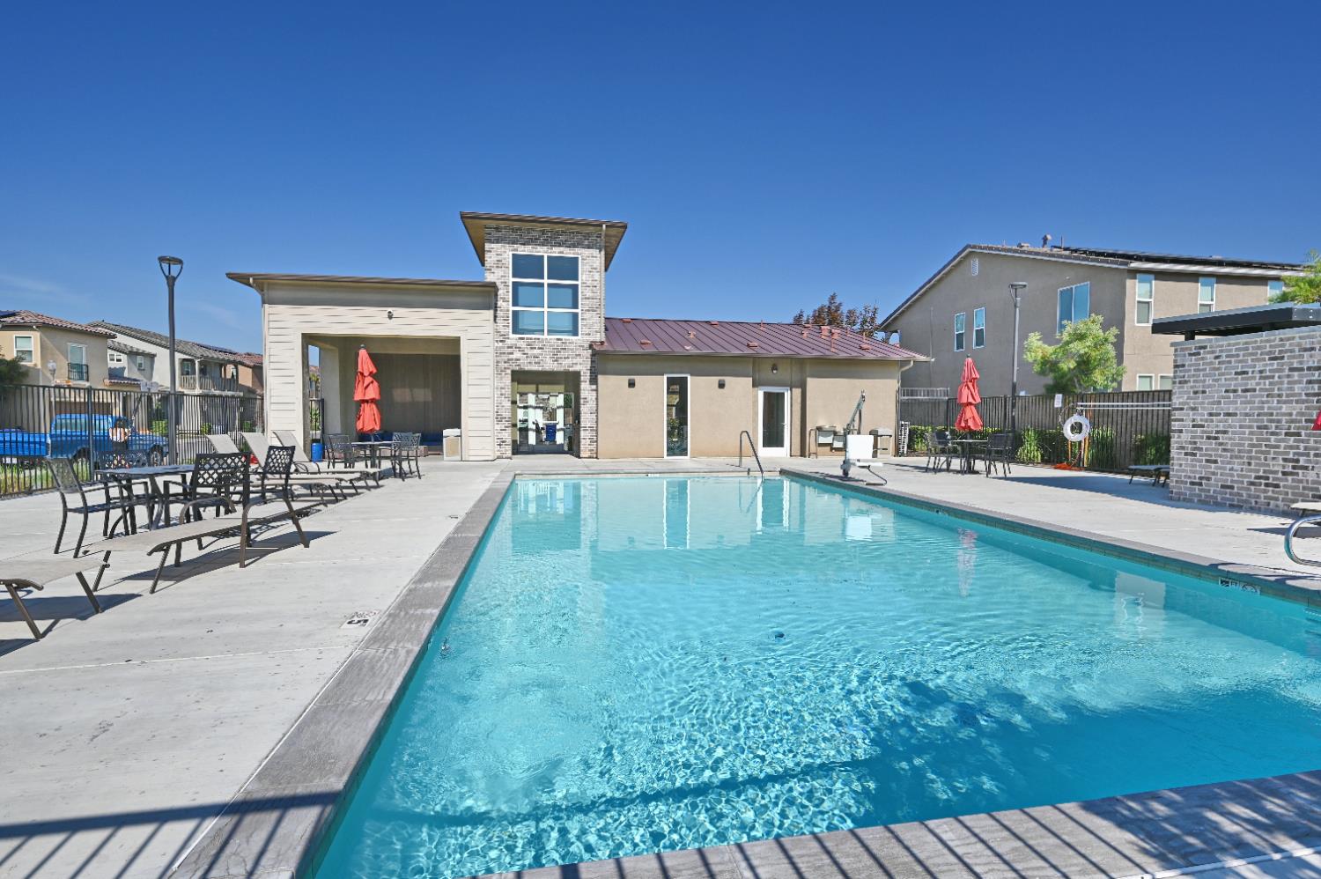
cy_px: 440
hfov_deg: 93.3
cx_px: 660
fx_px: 623
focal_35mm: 17
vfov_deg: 70.4
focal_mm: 17
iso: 100
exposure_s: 1/500
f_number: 8
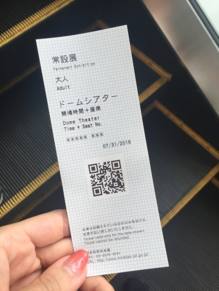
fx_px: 245
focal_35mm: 29
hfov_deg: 48.2
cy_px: 146
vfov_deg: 61.7
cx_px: 110
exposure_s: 1/131
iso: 32
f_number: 2.2
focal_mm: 4.15
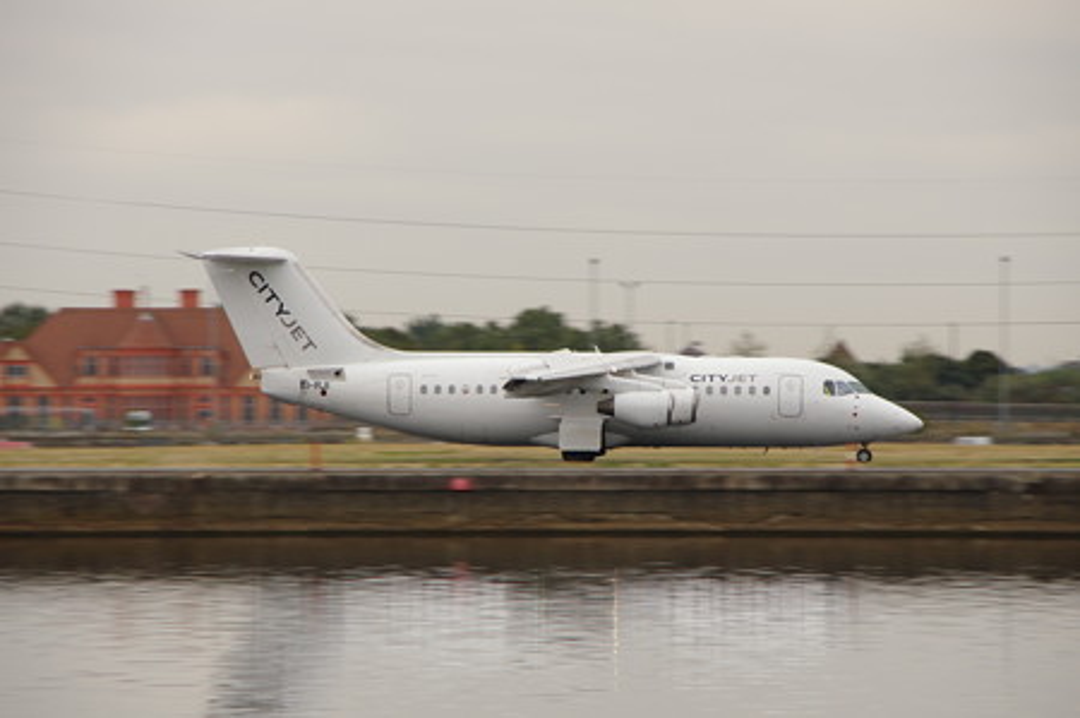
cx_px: 540
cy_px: 359
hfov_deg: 10.2
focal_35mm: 202
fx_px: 6053
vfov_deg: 6.8
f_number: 8
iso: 1000
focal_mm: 135
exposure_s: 1/80
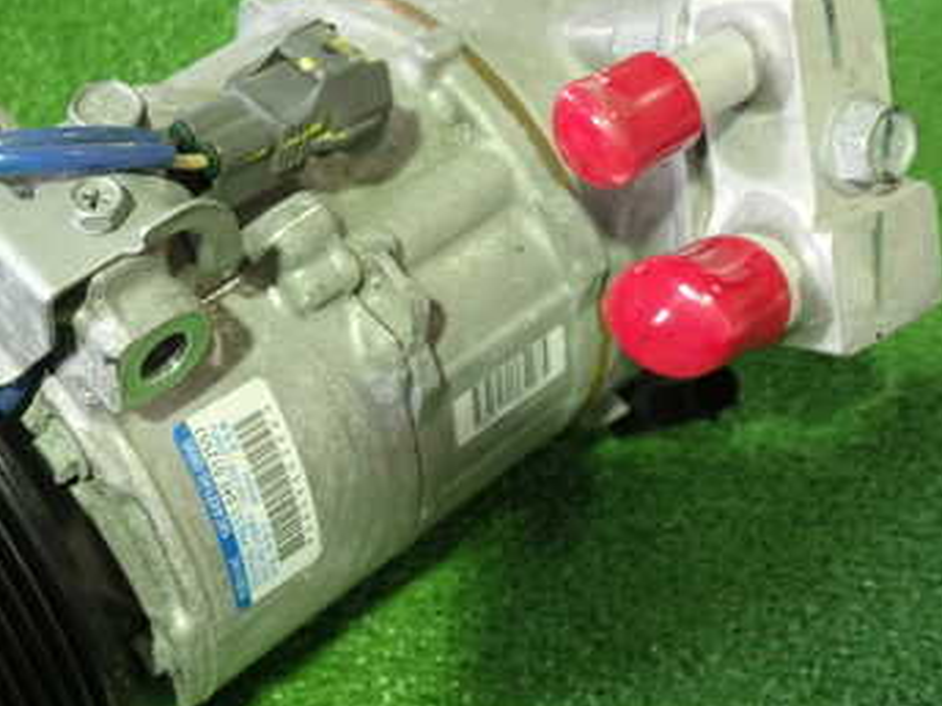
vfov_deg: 26.1
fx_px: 1523
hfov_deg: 33.5
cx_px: 206
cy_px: 346
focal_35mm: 56
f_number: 2.4
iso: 500
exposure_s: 1/30
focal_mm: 5.79
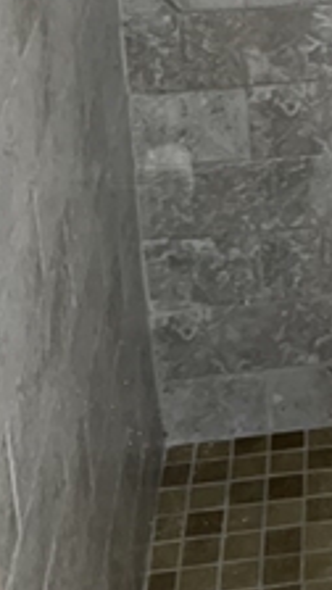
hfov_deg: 11.3
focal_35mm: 97
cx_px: 651
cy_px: -105
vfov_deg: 20.6
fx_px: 1518
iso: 50
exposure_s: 1/15
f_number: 1.6
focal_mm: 5.1
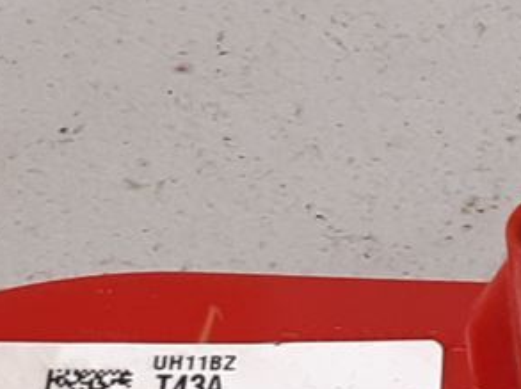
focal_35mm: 182
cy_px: 384
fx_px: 2736
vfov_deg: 8.1
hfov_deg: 10.0
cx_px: 1099
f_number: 1.7
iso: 160
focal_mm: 3.93
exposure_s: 1/50
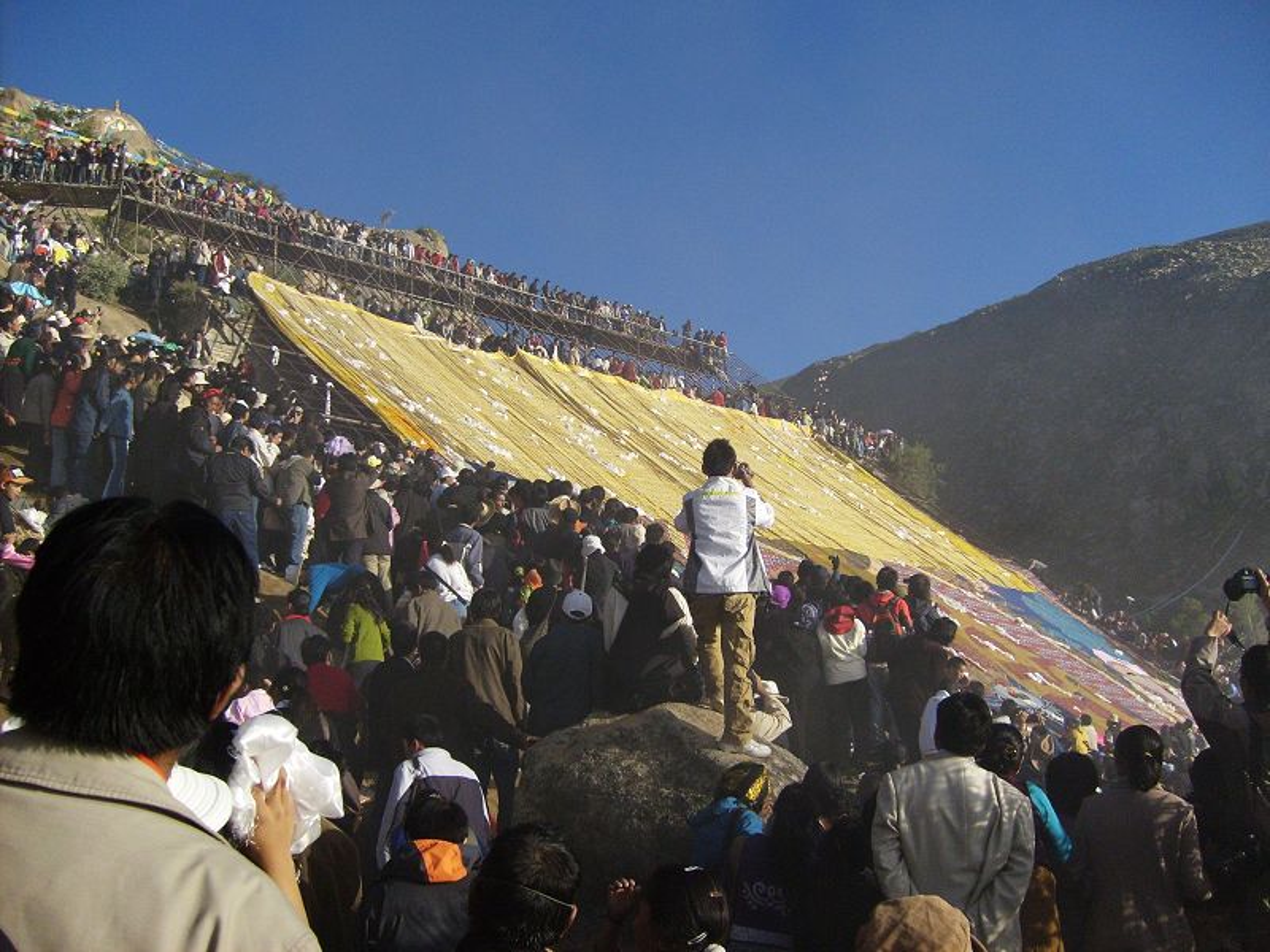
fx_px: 1284
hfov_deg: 52.6
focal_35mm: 35
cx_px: 635
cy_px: 476
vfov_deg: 40.7
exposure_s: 1/250
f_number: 7.1
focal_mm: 5.8
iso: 80
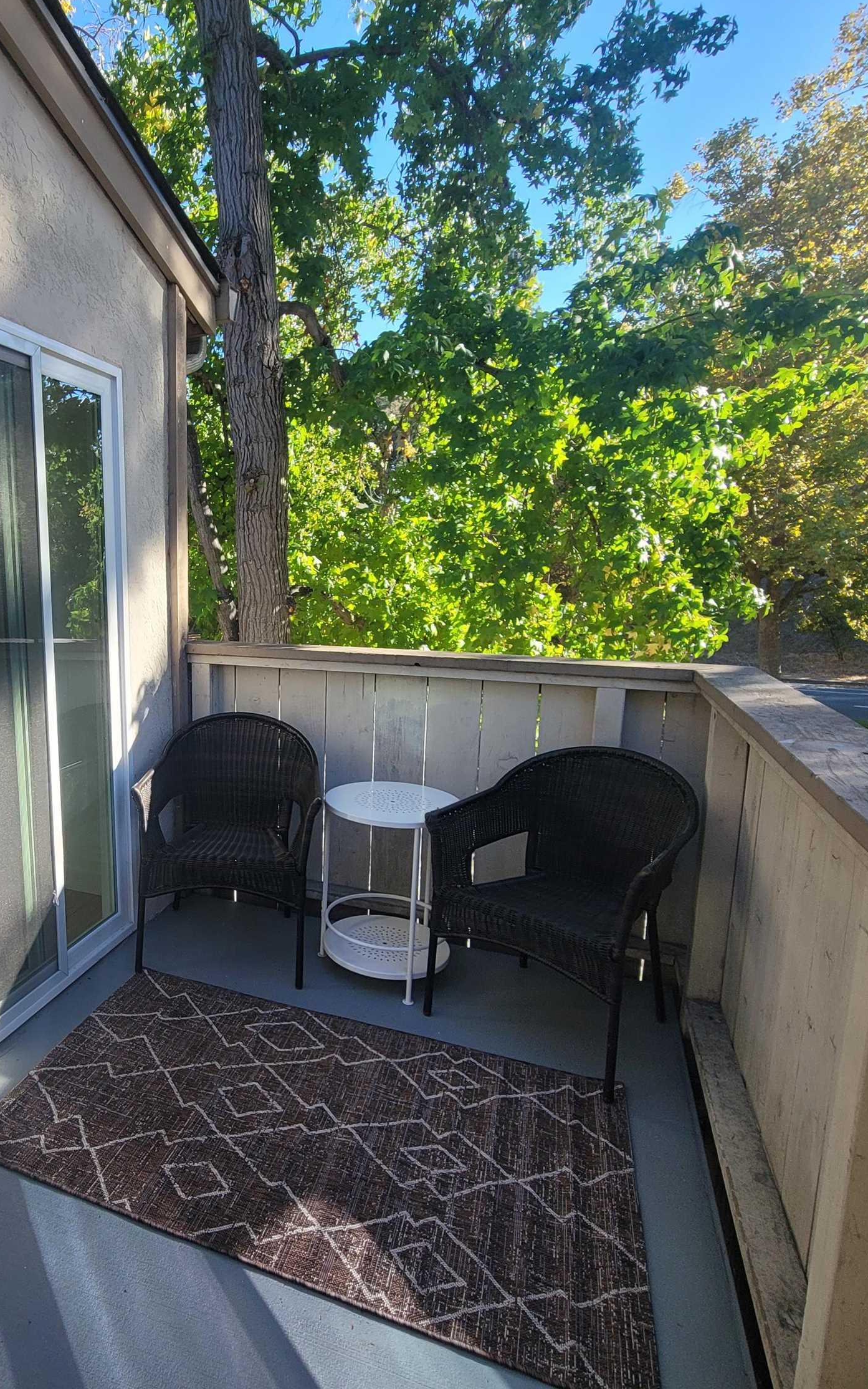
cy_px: 701
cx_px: 197
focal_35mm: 19
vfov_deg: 88.0
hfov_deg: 58.3
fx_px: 719
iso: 50
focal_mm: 2.2
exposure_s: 1/501
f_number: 2.2
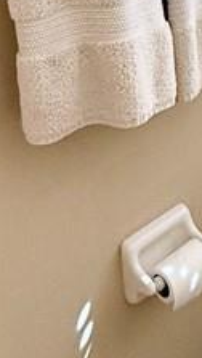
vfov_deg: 27.3
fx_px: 664
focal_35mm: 70
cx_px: 215
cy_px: -48
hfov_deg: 16.8
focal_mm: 2.22
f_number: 2.2
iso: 250
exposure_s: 1/120
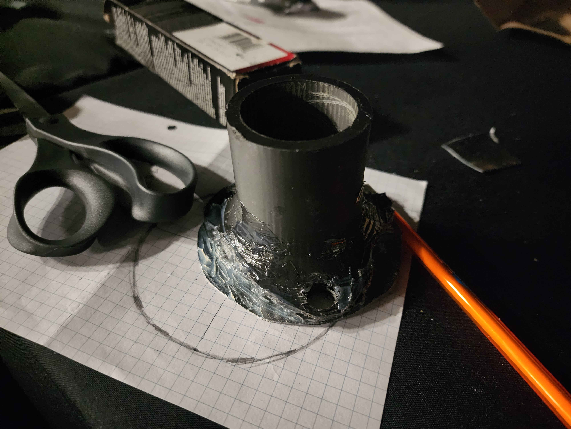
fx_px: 379
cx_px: 286
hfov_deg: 73.9
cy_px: 214
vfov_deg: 58.9
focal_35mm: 23
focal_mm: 6.4
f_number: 1.8
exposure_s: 1/17
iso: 1600
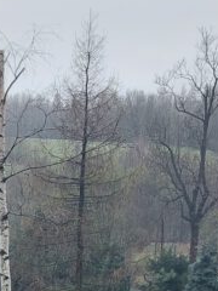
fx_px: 1075
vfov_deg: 14.2
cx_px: -172
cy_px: 457
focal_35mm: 128
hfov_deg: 10.9
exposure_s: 1/50
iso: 50
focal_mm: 4.6
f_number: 1.8
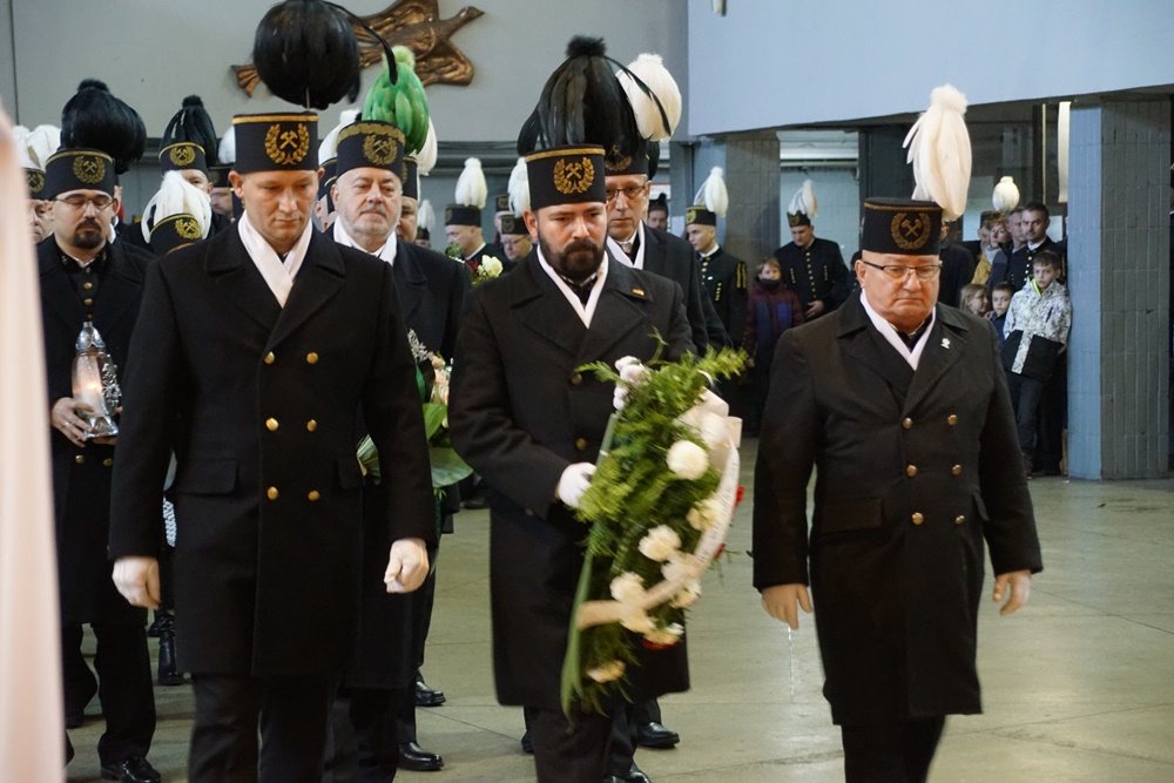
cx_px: 587
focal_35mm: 90
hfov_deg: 22.6
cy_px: 392
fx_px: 2935
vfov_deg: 15.2
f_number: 5
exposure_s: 1/30
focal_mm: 60
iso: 3200
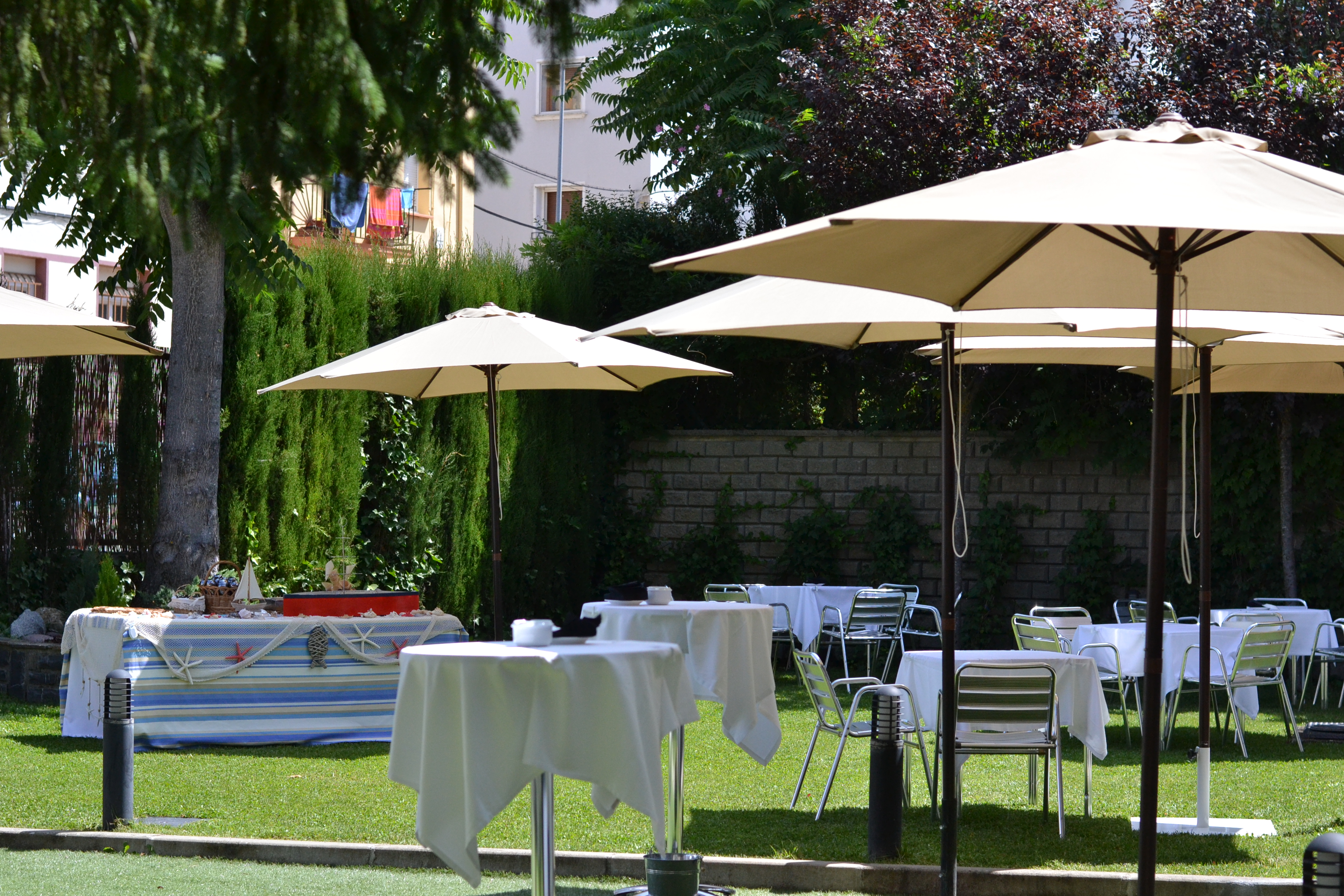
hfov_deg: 27.0
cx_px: 672
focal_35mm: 75
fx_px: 2800
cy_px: 448
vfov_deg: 18.2
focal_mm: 50
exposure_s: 1/4000
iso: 800
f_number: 3.5
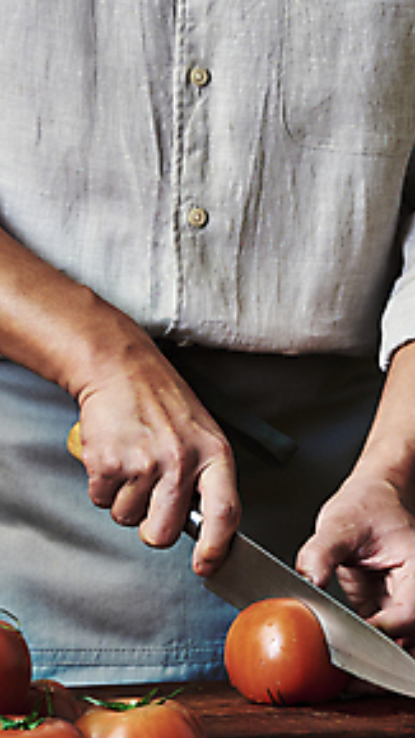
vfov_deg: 14.1
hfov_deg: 8.0
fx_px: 2975
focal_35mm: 152
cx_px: 225
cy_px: 422
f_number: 18
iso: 100
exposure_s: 1/125
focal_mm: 105
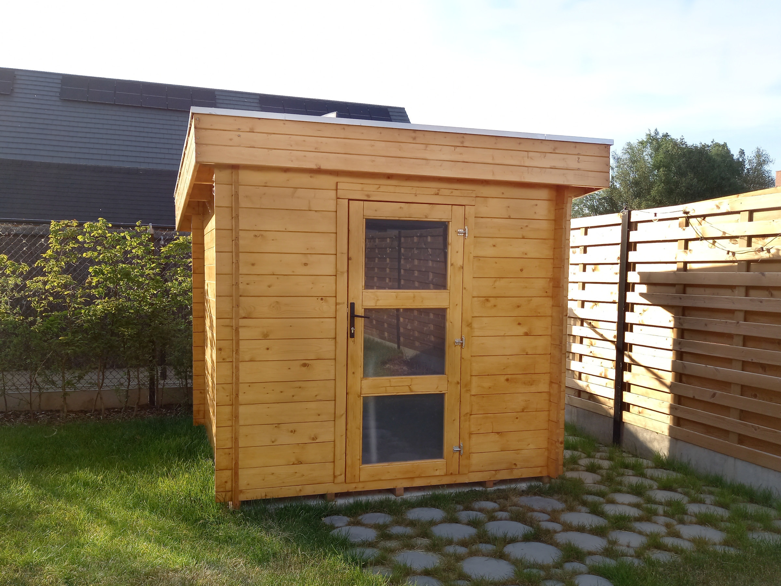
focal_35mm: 25
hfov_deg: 69.4
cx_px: 390
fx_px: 564
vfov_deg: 54.9
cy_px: 293
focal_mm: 4.65
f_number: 1.8
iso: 50
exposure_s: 1/402
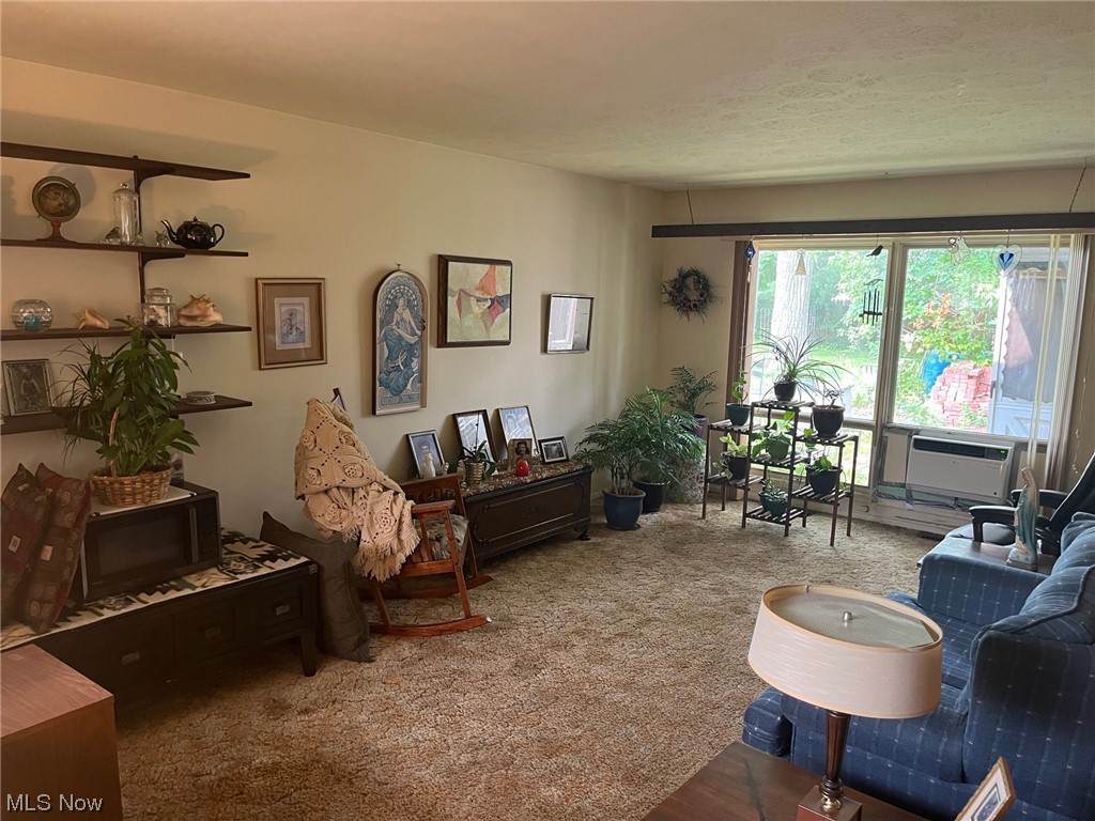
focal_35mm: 26
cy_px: 410
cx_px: 548
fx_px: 822
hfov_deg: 67.3
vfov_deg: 53.1
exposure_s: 1/60
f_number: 1.6
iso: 200
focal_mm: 5.1
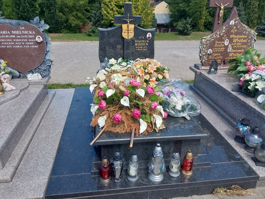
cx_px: 132
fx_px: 214
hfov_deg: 63.4
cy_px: 100
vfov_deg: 49.7
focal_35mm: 28
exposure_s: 1/1207
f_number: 1.9
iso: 50
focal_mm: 2.91
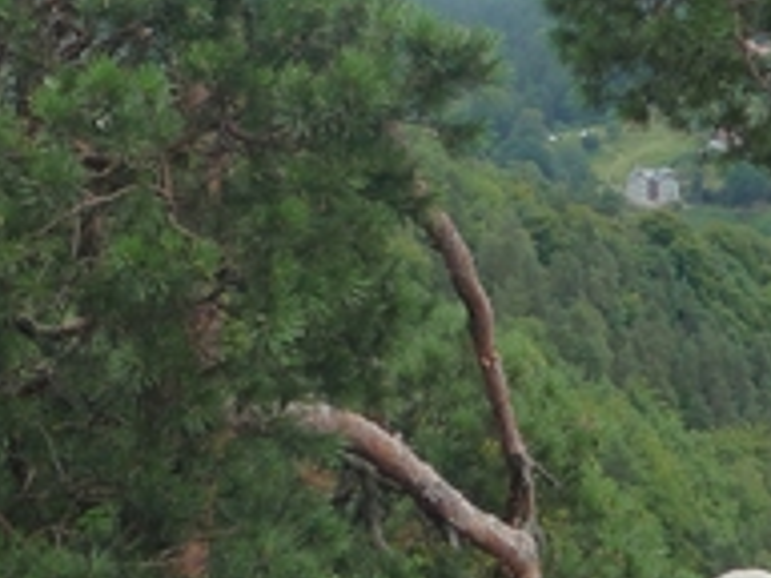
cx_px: 365
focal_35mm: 78
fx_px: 1737
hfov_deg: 25.0
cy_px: 104
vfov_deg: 18.7
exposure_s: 1/500
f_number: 3.5
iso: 160
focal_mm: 4.4
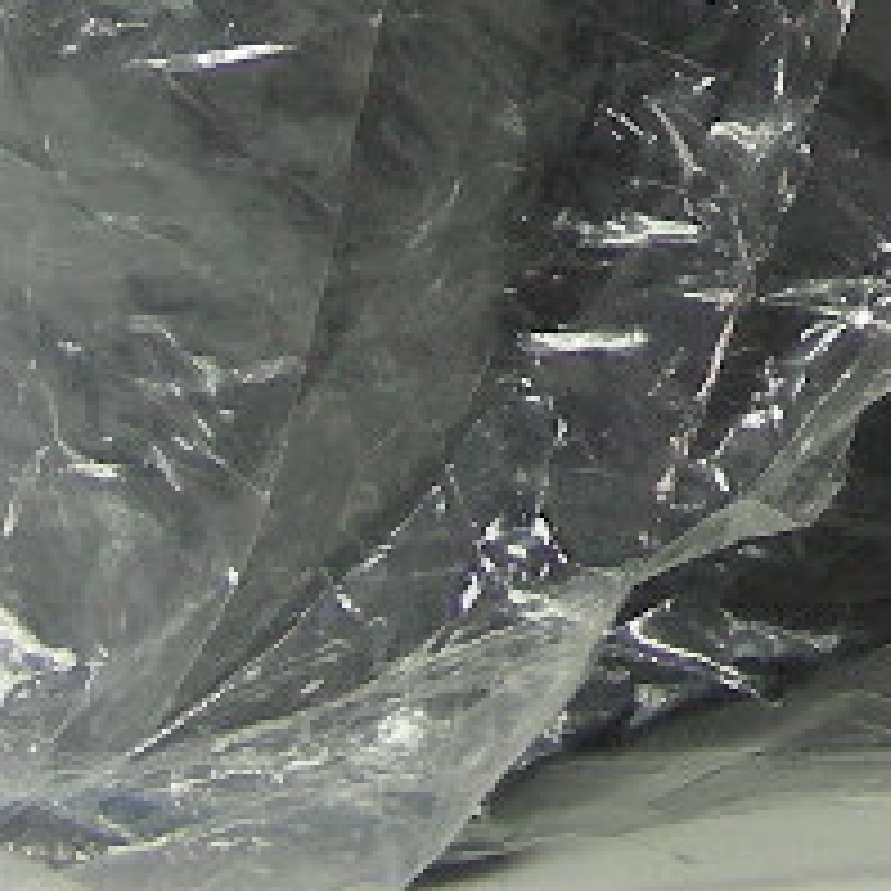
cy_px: -585
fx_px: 5067
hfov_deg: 9.7
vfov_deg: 9.7
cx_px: 1440
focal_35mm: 174
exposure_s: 1/7.5
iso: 50
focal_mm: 6.3
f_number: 3.5
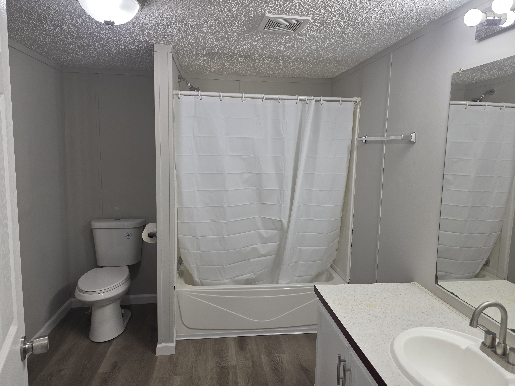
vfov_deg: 58.9
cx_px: 258
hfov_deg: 73.9
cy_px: 193
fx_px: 342
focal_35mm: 23
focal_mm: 6.3
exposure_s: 1/120
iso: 100
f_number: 1.7
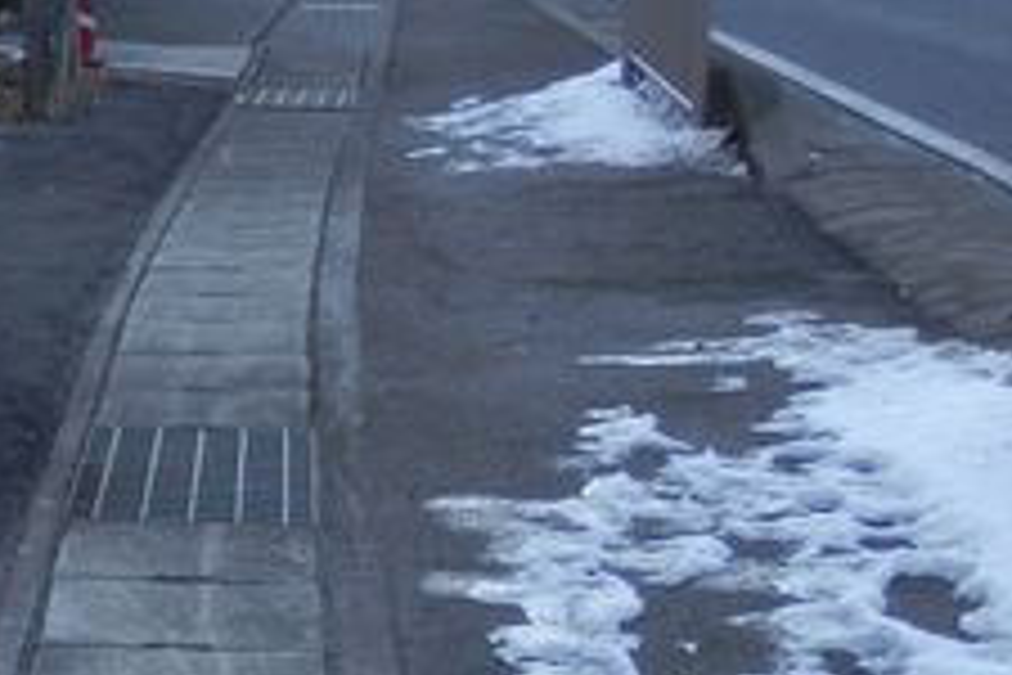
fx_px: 3120
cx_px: -126
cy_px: 230
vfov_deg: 12.3
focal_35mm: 111
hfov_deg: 17.7
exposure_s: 1/125
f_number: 3.3
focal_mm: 5.5
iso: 80
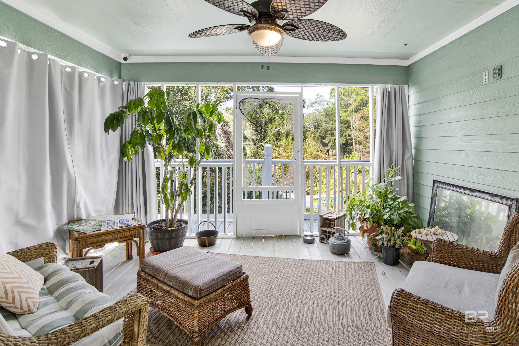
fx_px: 259
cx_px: 260
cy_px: 173
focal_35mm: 18
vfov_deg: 67.4
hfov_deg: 90.0
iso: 200
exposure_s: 1/13
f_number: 11
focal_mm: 18
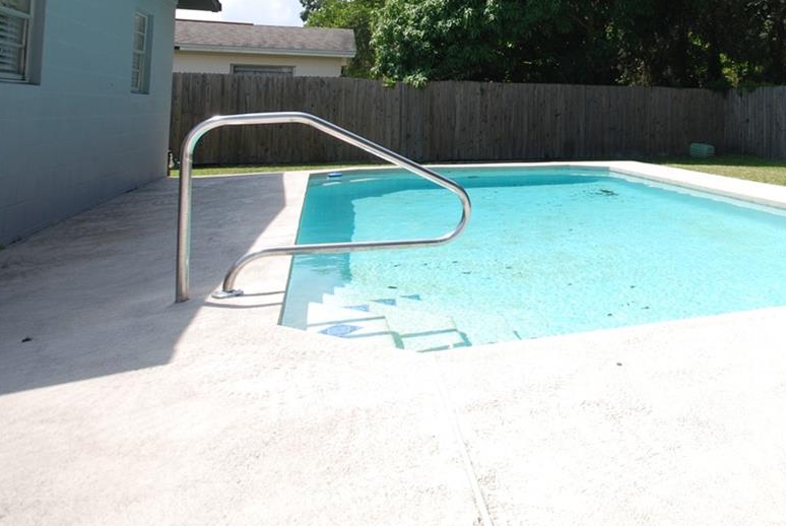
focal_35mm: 31
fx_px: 678
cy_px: 57
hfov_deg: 54.2
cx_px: 675
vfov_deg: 39.5
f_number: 7.1
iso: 100
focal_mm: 10
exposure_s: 1/200
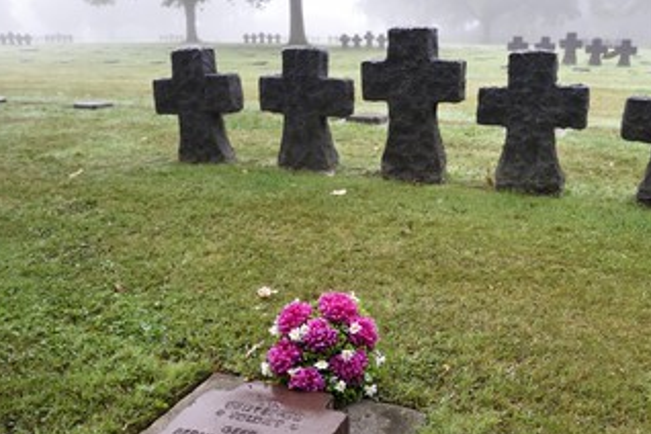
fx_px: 669
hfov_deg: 51.4
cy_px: 252
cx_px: 405
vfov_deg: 35.9
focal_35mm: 37
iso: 800
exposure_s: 1/160
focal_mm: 28
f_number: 8
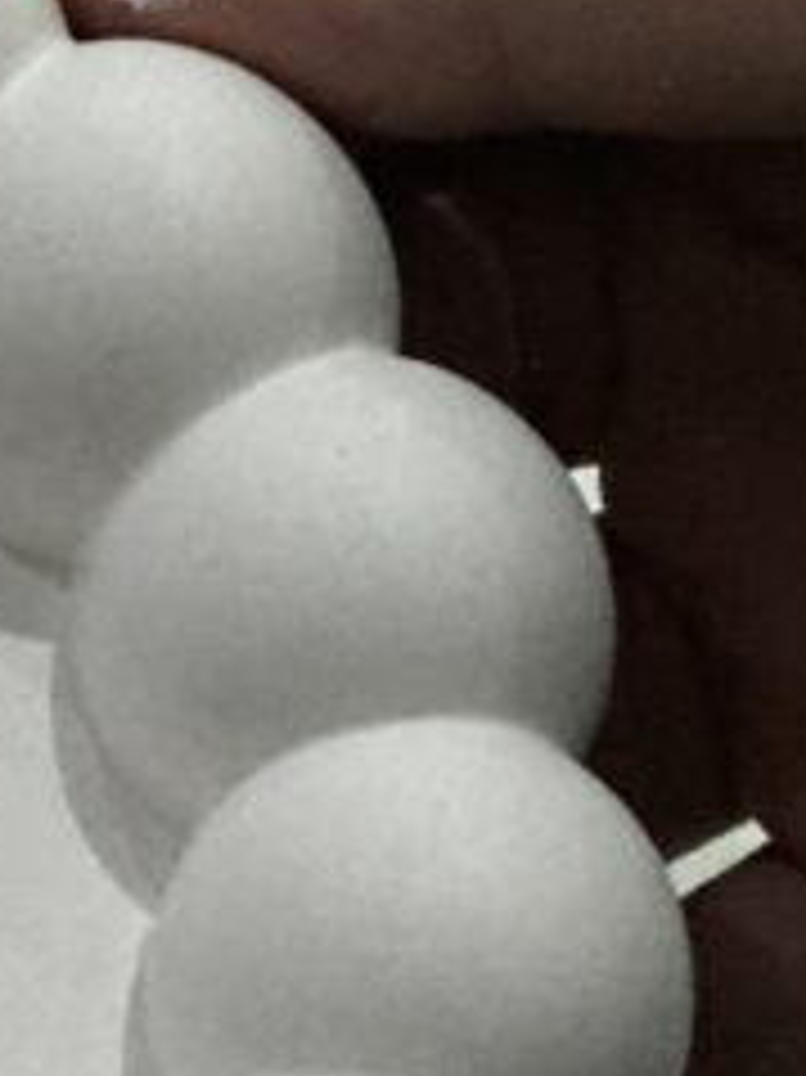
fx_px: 10254
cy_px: 153
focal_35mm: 330
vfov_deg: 6.0
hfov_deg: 4.5
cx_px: -356
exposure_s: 1/33
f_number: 2.8
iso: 125
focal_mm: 9
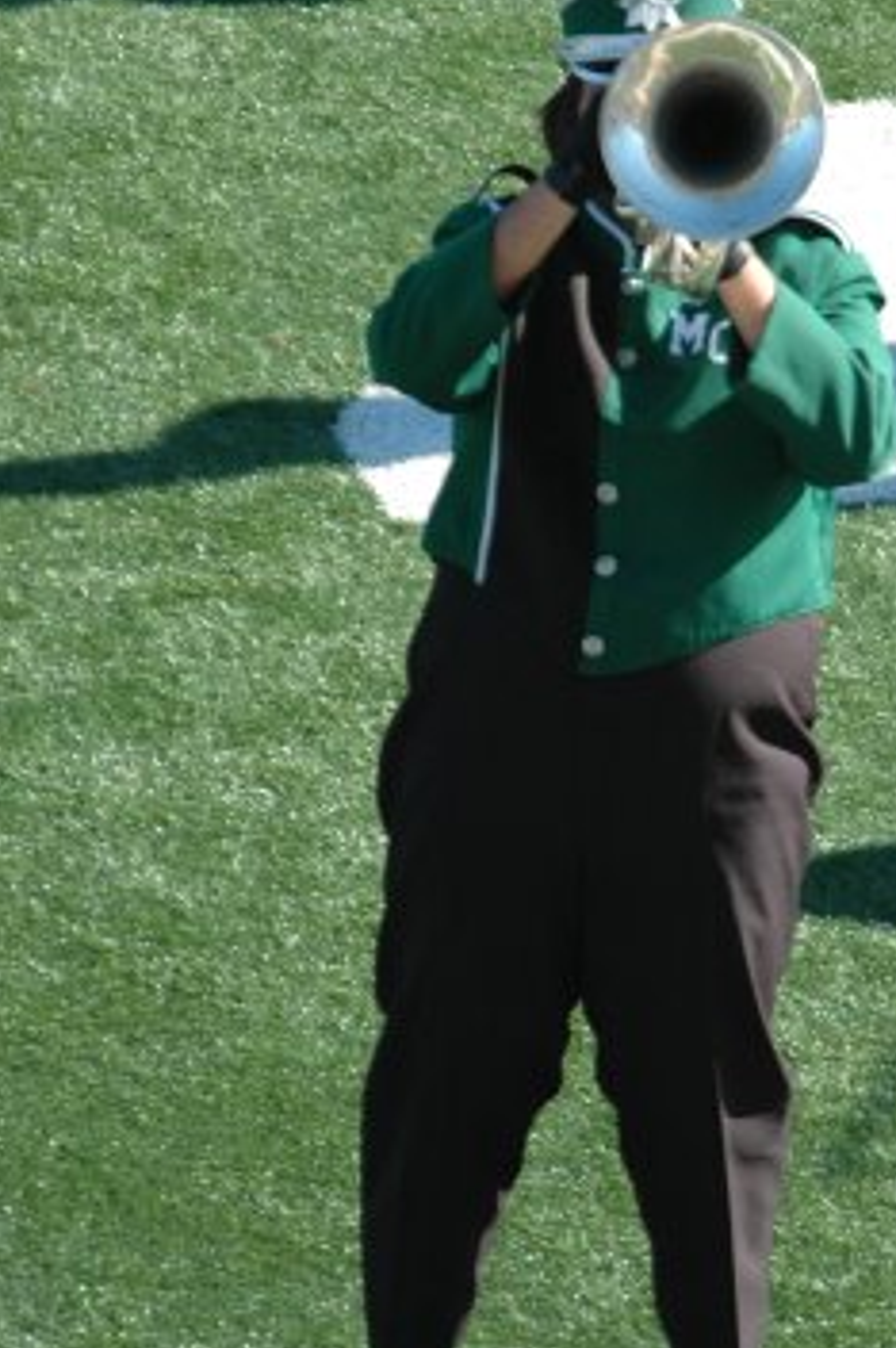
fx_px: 38264
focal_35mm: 1023
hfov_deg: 1.3
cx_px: 618
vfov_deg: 2.0
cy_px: 502
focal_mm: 400
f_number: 5.6
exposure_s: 1/320
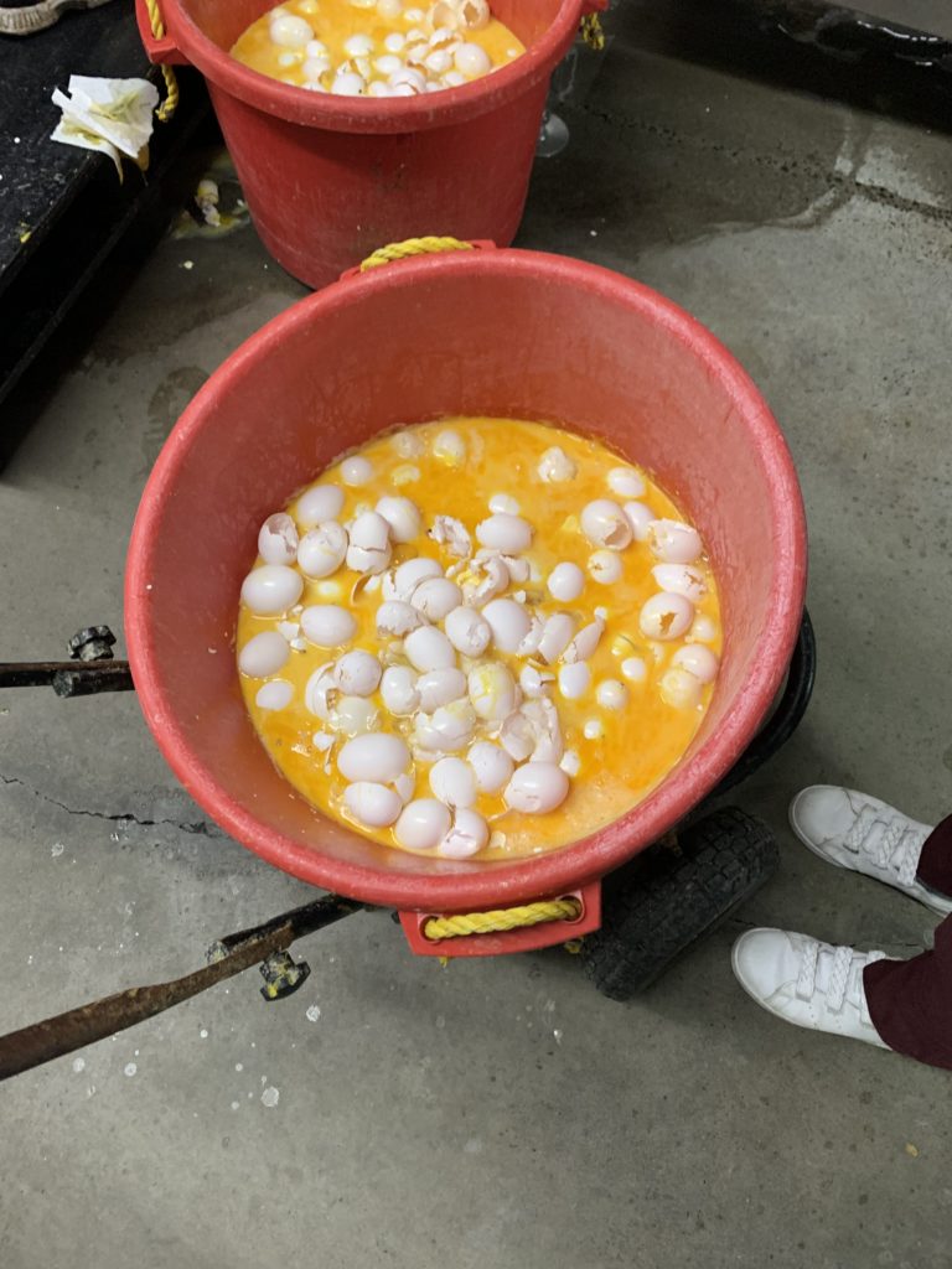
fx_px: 953
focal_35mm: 26
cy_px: 634
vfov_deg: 67.3
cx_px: 476
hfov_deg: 53.1
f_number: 1.8
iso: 320
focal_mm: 4.25
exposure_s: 1/60
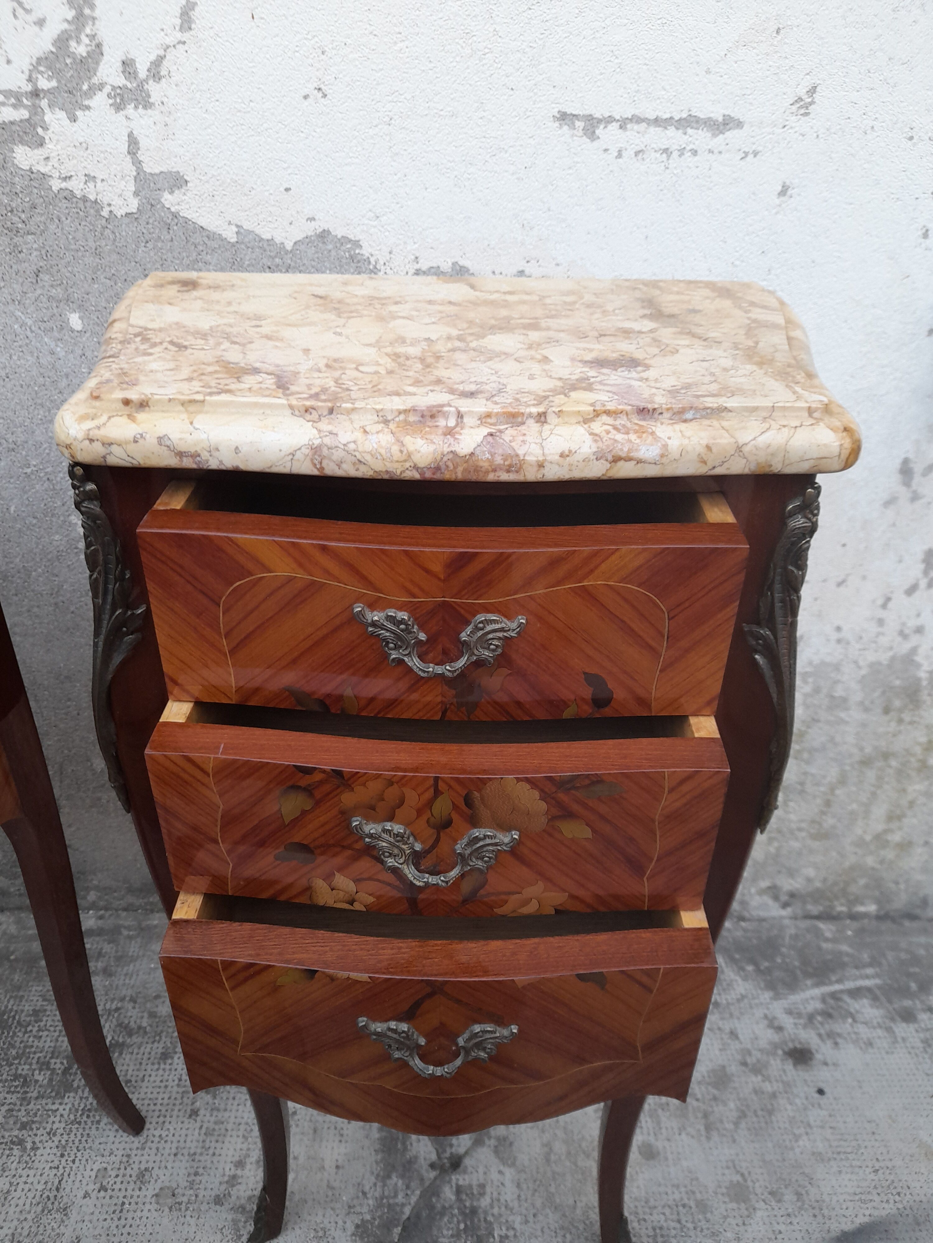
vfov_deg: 69.4
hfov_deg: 54.9
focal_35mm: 25
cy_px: 622
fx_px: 898
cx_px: 466
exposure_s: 1/50
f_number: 2
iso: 125
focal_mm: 4.6
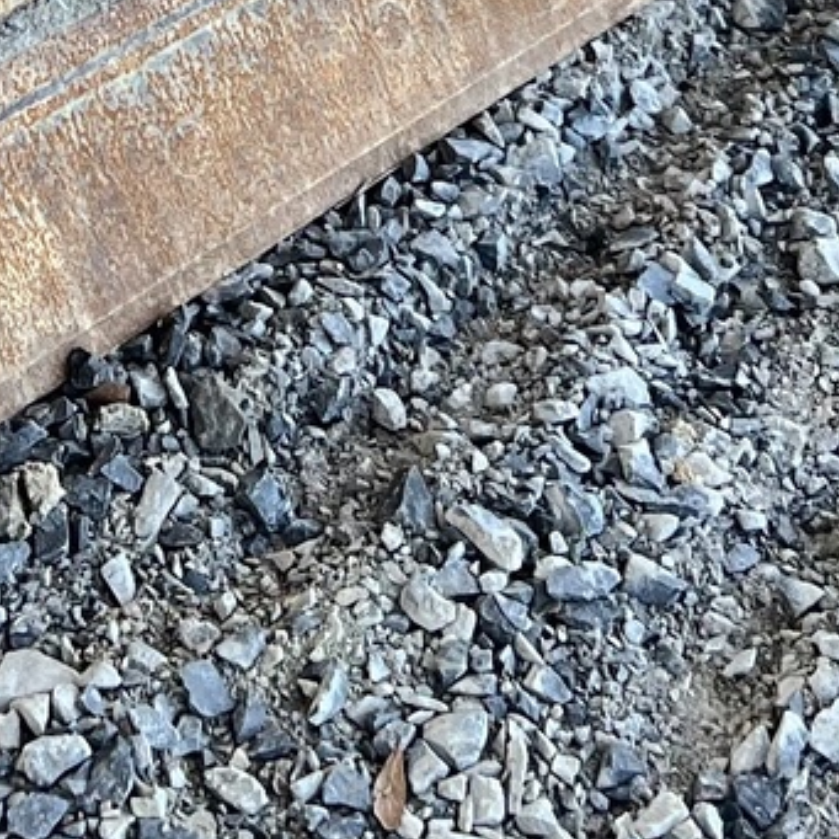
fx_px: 3729
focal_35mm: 136
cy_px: -519
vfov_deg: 12.1
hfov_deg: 12.8
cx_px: 283
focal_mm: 5.7
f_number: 1.5
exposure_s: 1/279
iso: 50
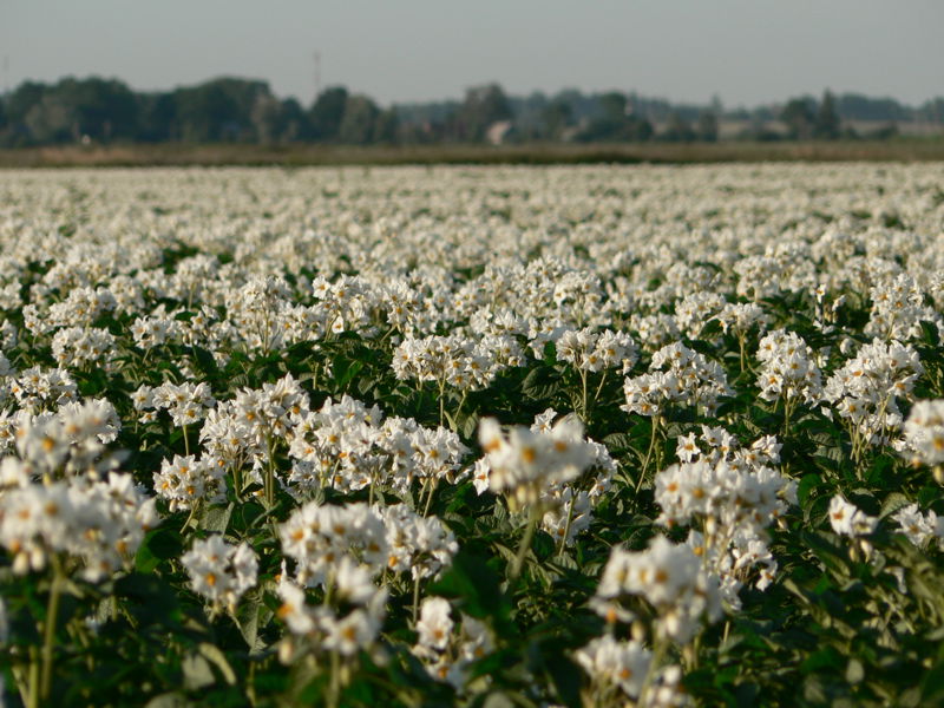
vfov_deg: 4.7
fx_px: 8590
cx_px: 472
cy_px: 354
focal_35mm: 315
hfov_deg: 6.3
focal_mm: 52.5
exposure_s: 1/640
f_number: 4.5
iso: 80
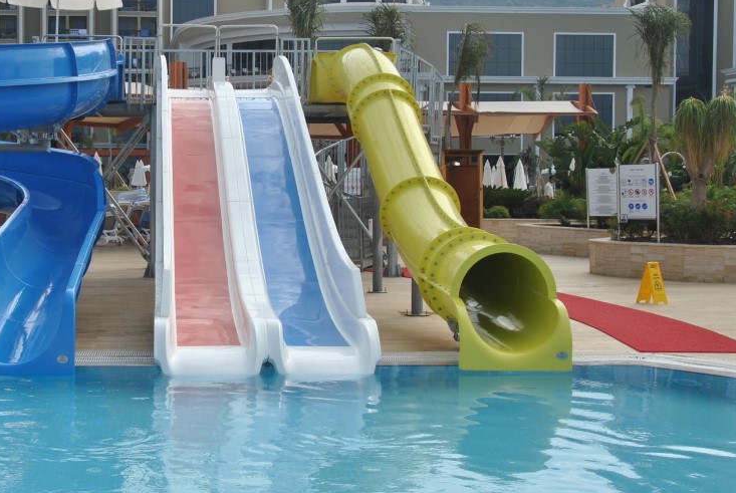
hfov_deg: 32.4
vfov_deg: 22.3
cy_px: 205
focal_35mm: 61
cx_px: 212
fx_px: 1249
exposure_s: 1/250
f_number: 8
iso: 100
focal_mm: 26
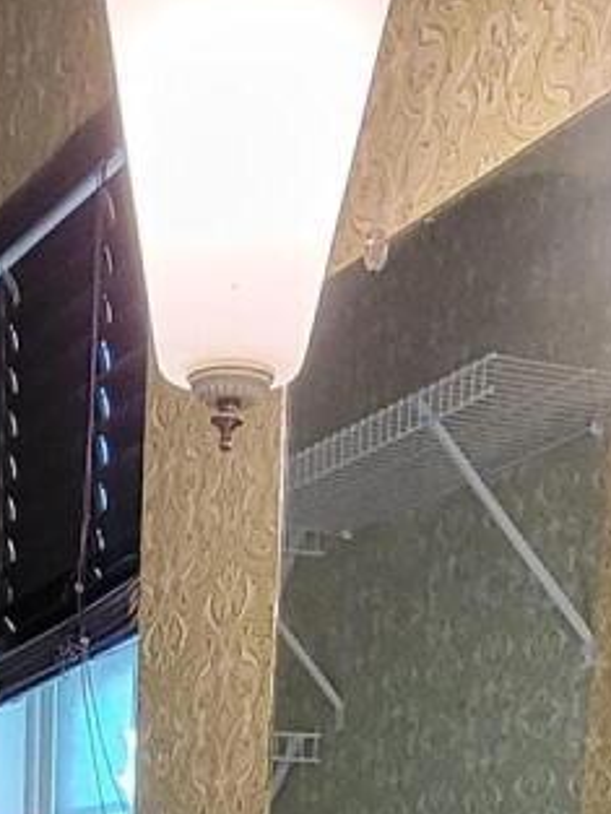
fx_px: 1952
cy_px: 1529
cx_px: -3
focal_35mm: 83
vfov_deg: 18.0
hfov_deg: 17.4
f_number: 2.2
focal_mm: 2.2
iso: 250
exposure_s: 1/60
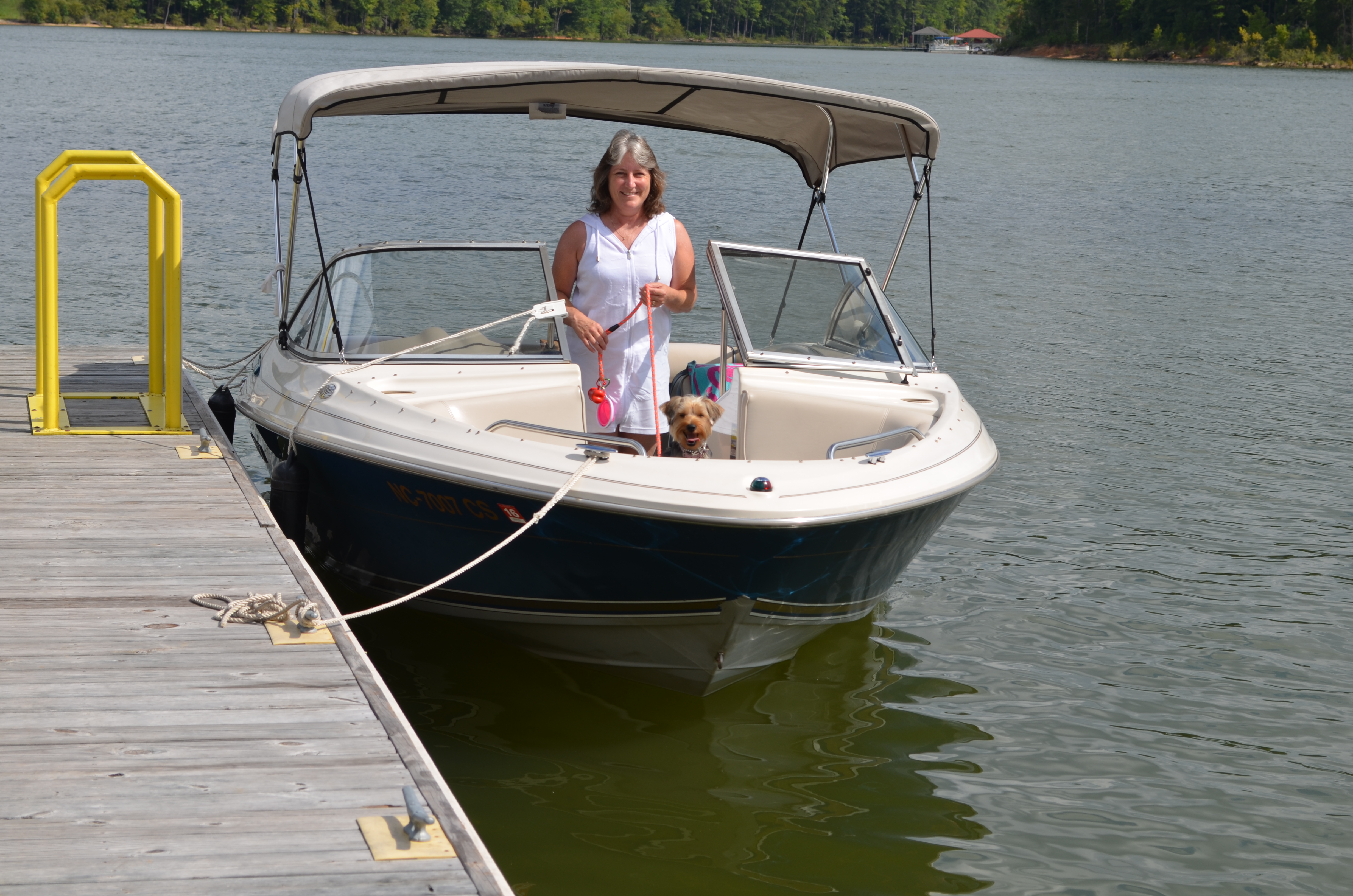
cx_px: 676
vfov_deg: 16.5
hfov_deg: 24.7
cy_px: 448
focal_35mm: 82
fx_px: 3094
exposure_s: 1/320
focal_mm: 55
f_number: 9
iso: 100
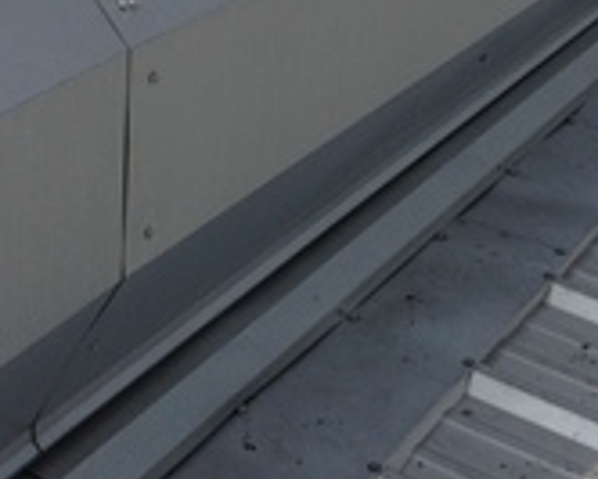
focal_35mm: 103
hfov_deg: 18.6
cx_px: 375
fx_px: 1824
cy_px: -45
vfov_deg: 14.6
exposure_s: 1/3460
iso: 64
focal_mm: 4.28
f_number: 2.4
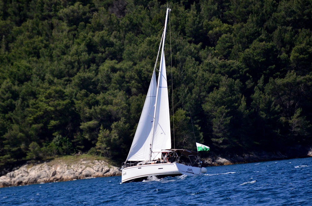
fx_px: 3891
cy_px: 103
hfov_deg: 4.6
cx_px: 156
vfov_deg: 3.0
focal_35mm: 450
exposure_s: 1/8000
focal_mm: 300
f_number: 5.6
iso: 1250
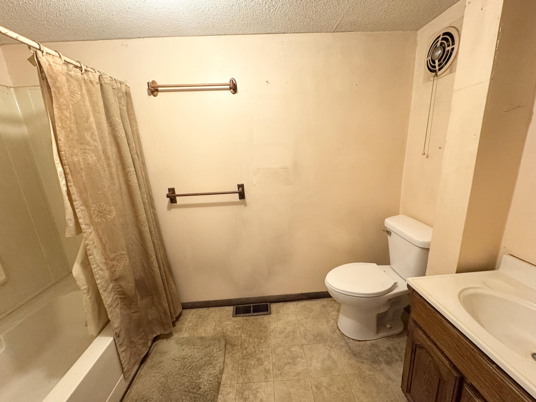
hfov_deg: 102.1
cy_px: 201
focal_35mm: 14
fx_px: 217
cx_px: 268
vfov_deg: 85.7
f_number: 2.2
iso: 400
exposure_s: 1/60
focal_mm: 2.22
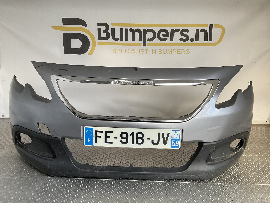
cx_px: 135
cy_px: 102
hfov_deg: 61.7
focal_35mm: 29
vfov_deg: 48.2
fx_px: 226
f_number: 1.8
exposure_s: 1/50
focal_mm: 3
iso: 40
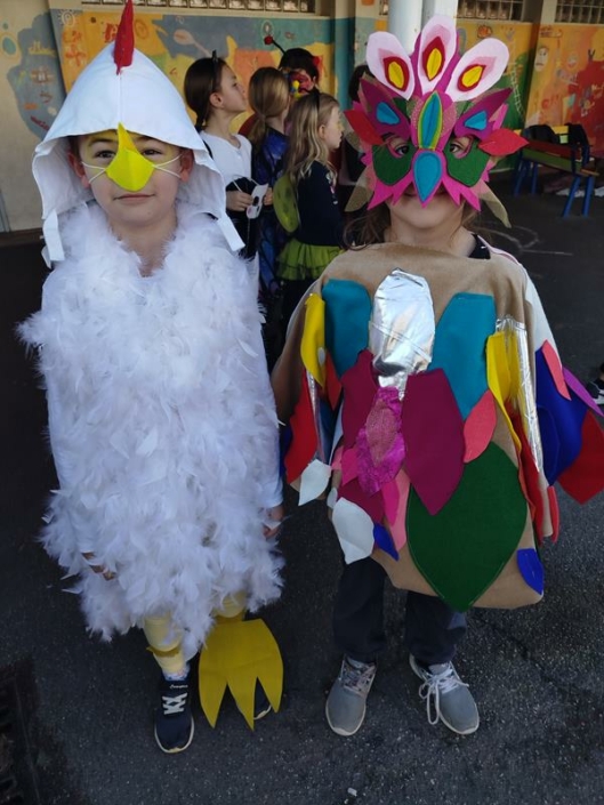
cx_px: 302
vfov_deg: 71.6
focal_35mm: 24
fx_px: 558
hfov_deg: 56.8
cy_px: 402
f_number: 1.7
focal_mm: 5.31
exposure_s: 1/163
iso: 50
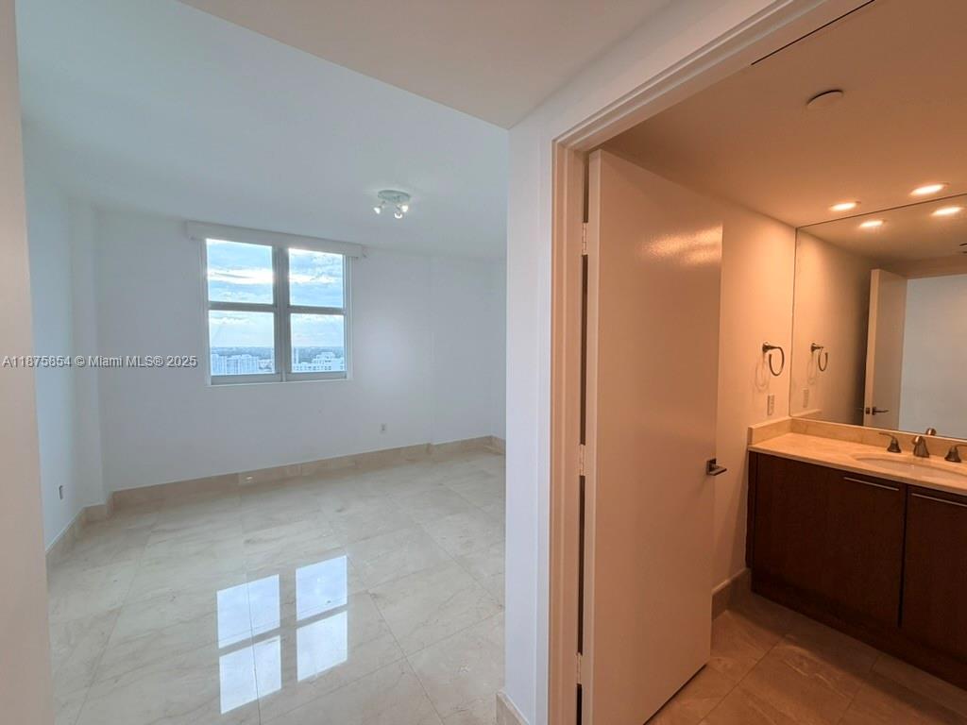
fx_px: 391
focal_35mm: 14
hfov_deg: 102.1
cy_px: 362
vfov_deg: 85.7
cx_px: 484
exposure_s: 1/120
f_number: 2.2
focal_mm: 2.22
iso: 80
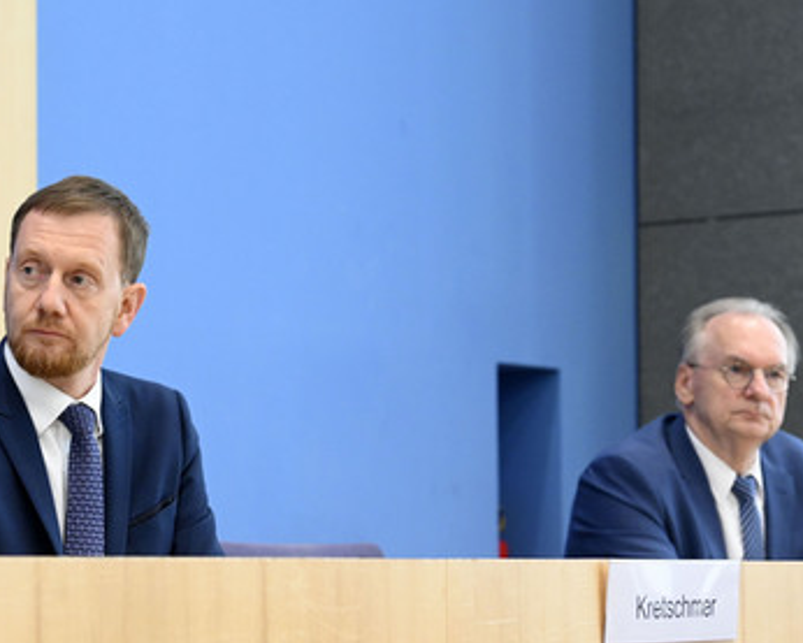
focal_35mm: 104
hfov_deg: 18.4
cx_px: 363
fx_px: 2472
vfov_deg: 14.8
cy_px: 323
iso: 5000
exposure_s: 1/500
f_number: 5.6
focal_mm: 85
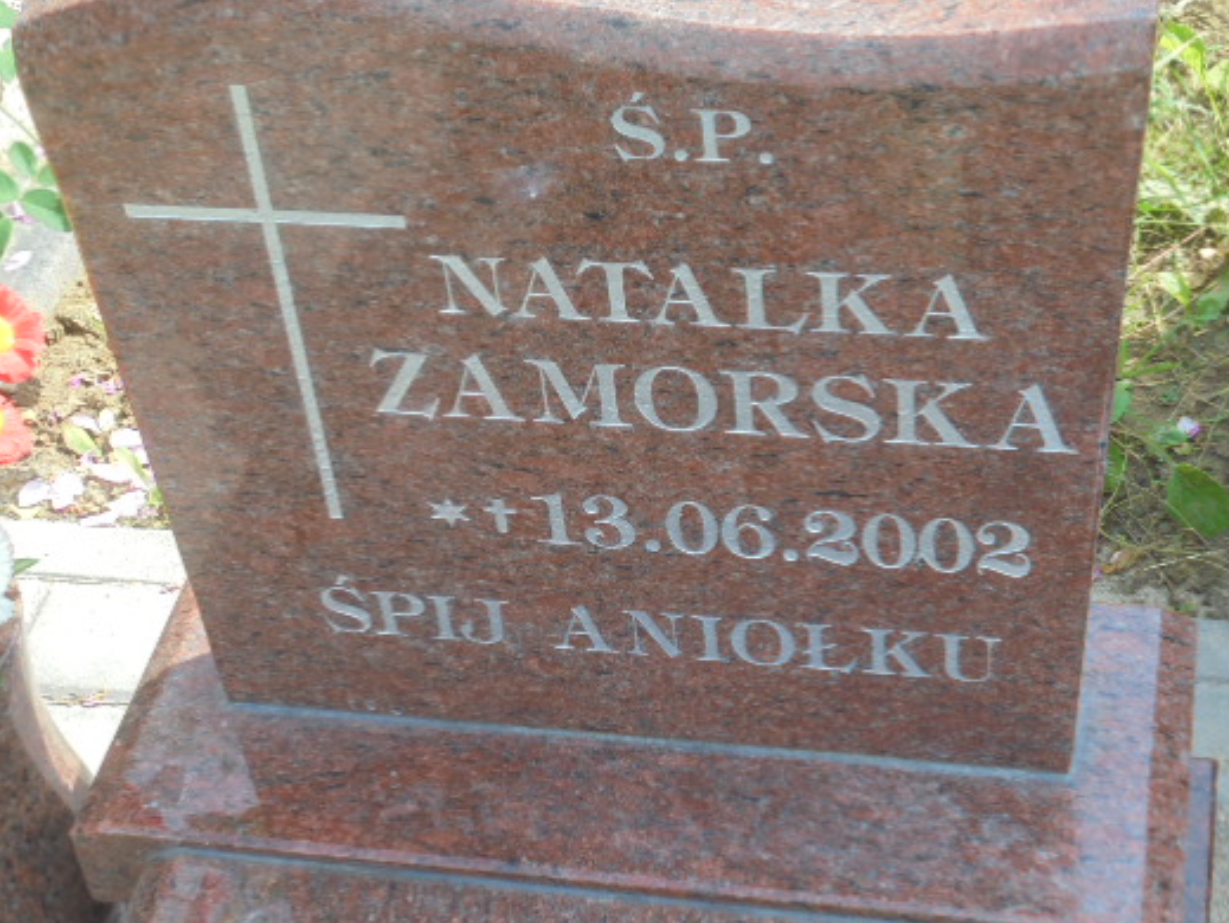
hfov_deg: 28.1
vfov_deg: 21.3
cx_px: 594
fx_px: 2451
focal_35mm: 69
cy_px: 504
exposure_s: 1/125
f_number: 5.2
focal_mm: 10.1
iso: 100
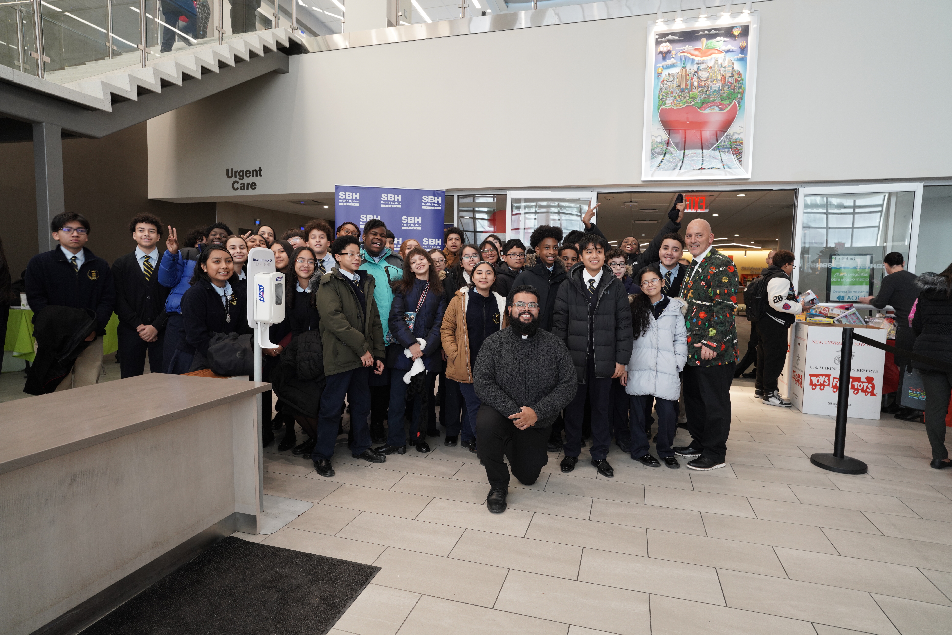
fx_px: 529
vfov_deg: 61.9
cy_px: 318
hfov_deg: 84.0
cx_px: 476
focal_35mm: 20
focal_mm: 20
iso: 400
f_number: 6.3
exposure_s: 1/30
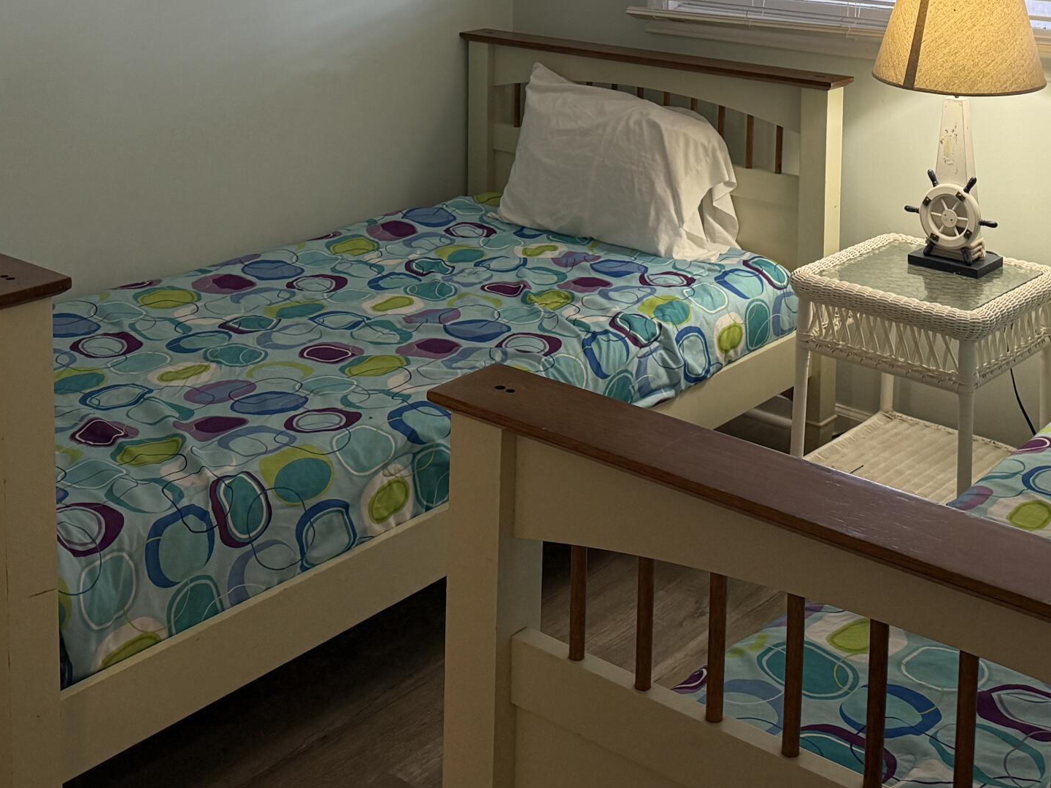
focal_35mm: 50
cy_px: -19
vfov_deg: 27.3
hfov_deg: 38.0
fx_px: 1518
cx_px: 635
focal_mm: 6.76
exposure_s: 1/120
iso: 250
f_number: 1.78
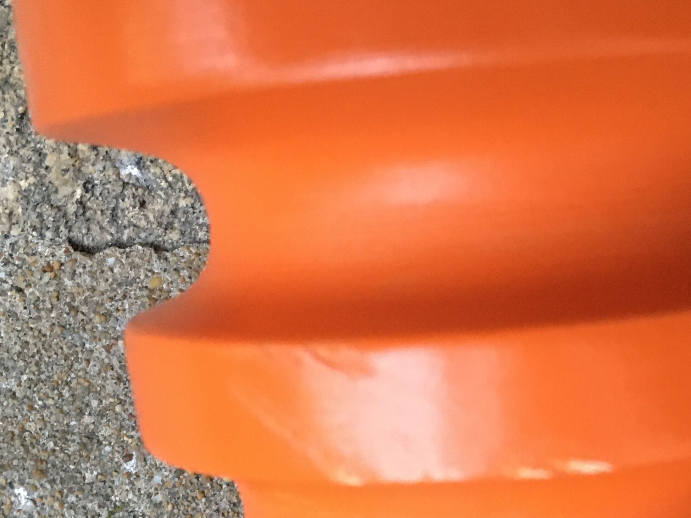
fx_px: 1198
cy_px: 392
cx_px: 484
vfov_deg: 24.1
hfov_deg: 31.8
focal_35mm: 60
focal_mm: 4.15
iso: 200
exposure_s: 1/25
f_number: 2.2
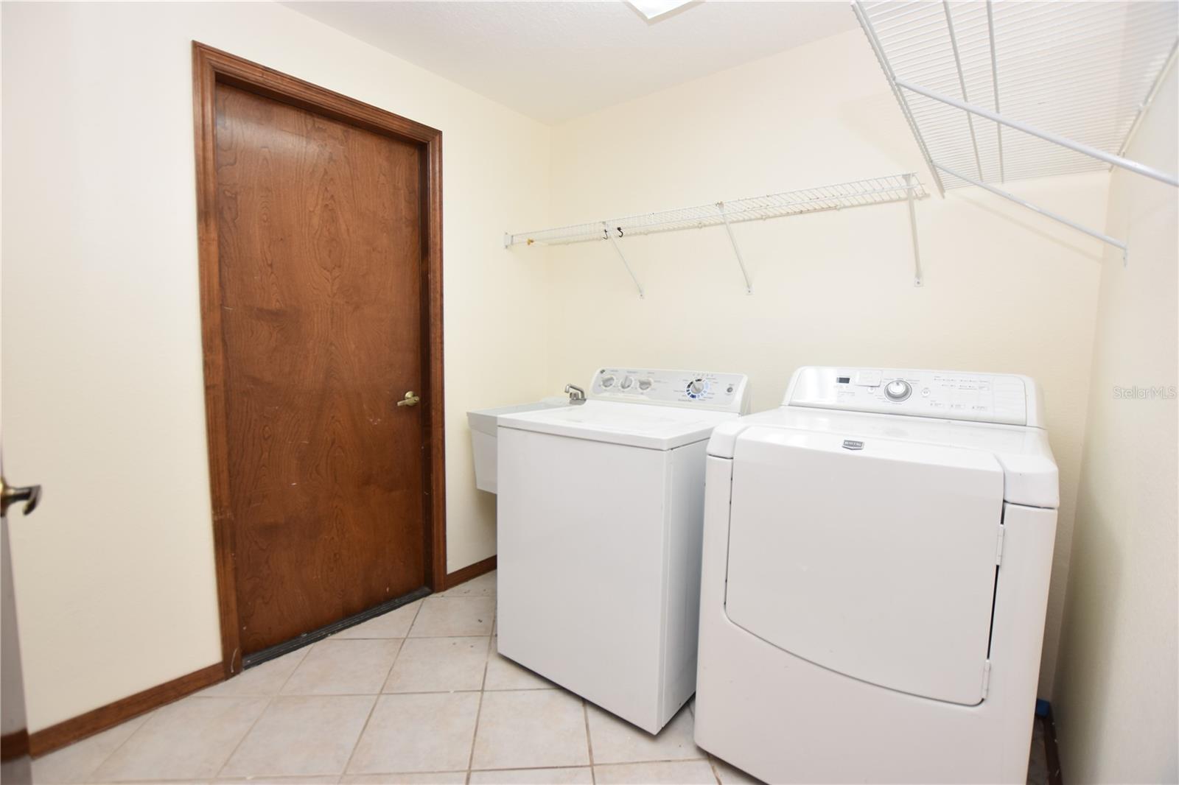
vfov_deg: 77.3
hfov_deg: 100.4
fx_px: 491
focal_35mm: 15
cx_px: 590
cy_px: 392
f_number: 4
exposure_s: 1/60
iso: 280
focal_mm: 10
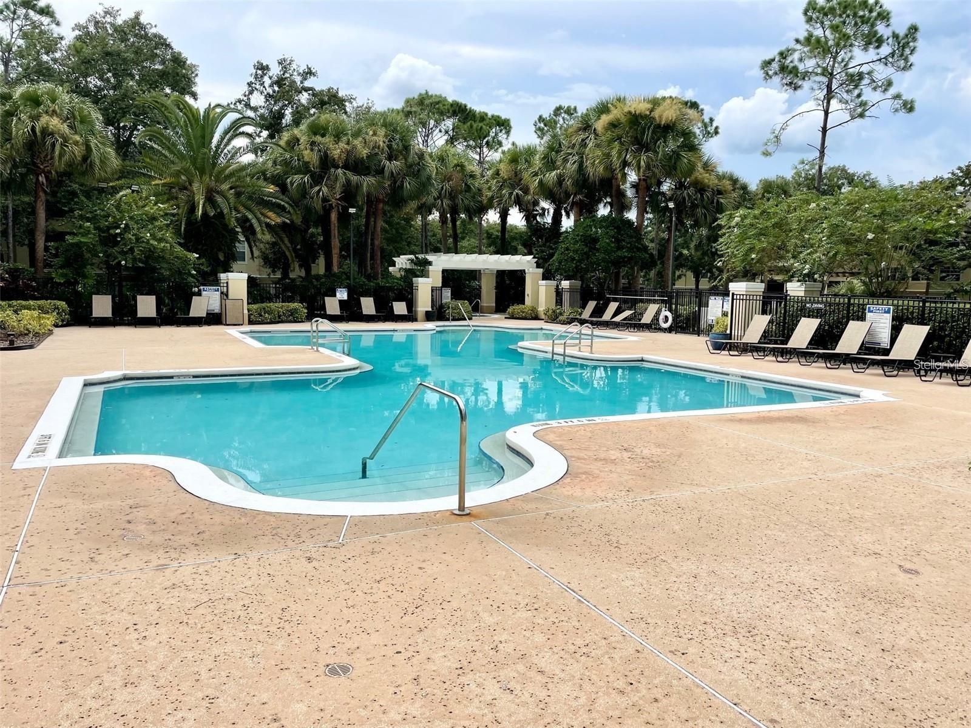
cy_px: 364
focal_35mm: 26
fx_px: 729
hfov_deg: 67.3
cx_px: 486
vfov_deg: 53.1
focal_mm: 4.2
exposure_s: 1/3610
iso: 32
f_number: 1.6
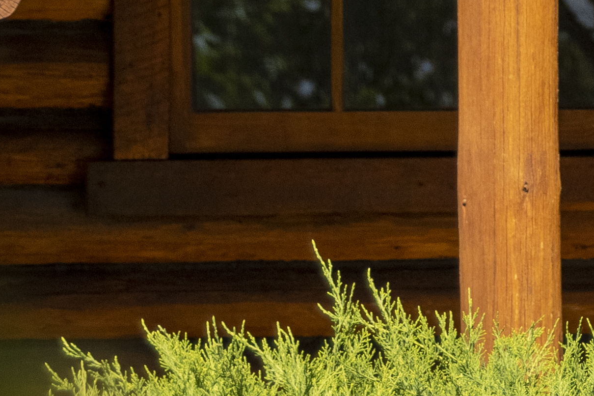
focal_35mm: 330
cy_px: 18
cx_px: 1284
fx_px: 5443
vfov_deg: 4.2
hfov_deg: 6.0
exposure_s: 1/1250
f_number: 2.8
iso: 500
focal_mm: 42
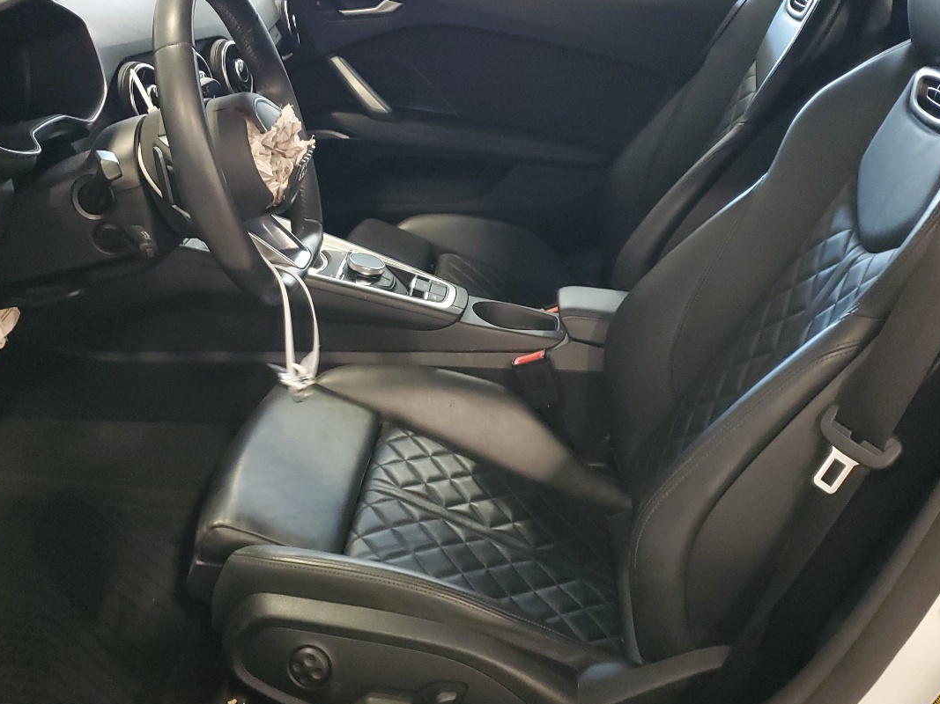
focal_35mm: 39
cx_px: 470
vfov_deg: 36.8
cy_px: 358
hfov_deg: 47.9
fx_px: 1059
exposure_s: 1/20
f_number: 1.5
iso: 310
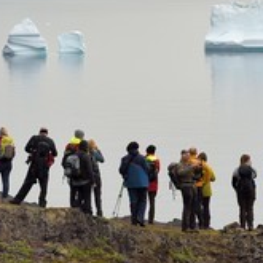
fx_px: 2983
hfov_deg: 5.0
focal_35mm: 347
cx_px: 183
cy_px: 53
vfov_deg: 5.0
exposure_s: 1/320
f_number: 10
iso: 200
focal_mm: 160
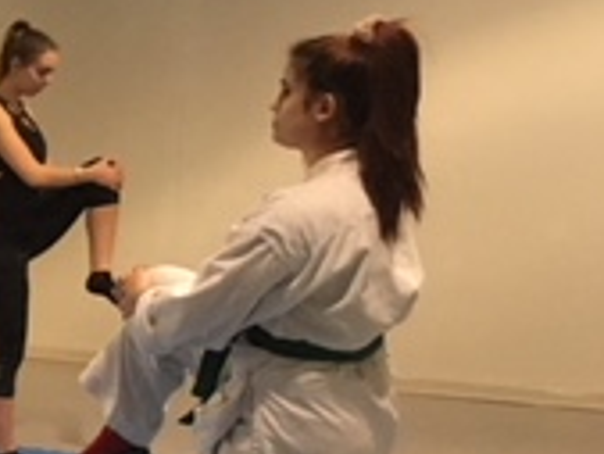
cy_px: 236
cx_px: -497
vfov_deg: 13.5
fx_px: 1921
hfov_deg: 15.3
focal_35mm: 110
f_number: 2.2
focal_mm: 4.15
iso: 200
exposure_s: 1/17
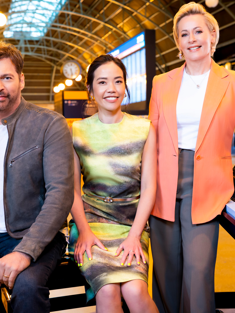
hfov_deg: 26.6
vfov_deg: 34.9
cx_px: 124
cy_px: 159
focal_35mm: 55
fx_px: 498
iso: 640
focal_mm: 35
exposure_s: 1/15
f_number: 3.5
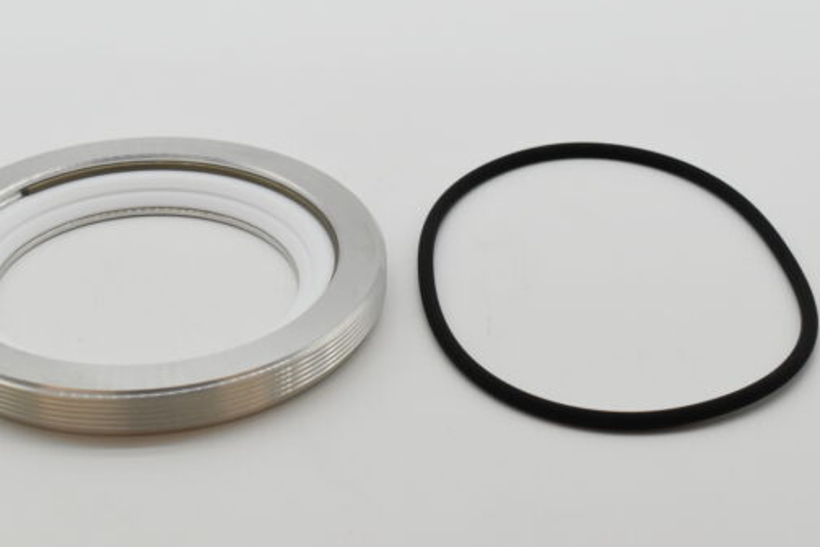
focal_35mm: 75
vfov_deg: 18.2
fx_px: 1708
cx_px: 358
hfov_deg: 27.0
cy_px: 231
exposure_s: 1/2000
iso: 1600
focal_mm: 42
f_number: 8
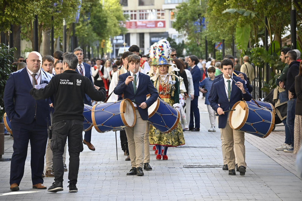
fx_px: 1950
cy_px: 100
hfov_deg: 8.9
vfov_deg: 5.9
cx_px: 151
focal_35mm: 232
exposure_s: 1/400
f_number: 5.3
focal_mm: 155
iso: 640
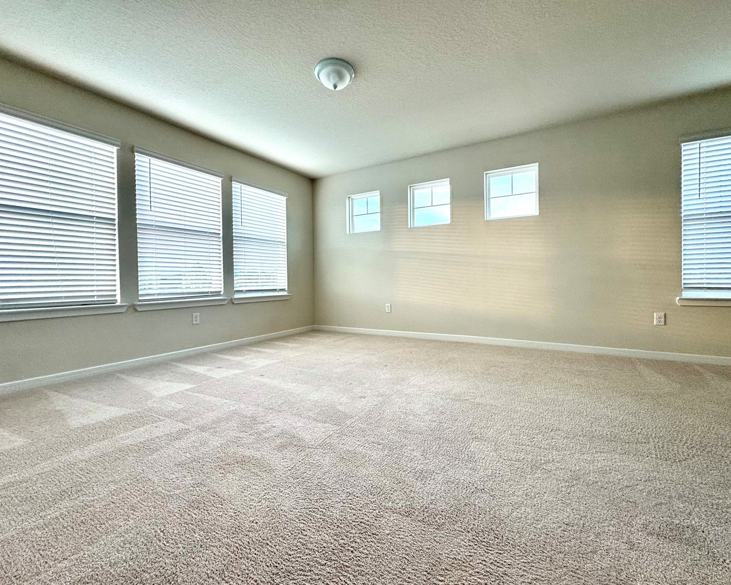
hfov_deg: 96.8
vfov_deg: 84.0
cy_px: 286
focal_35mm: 15
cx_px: 378
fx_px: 324
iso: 125
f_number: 2.2
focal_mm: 2.22
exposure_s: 1/120
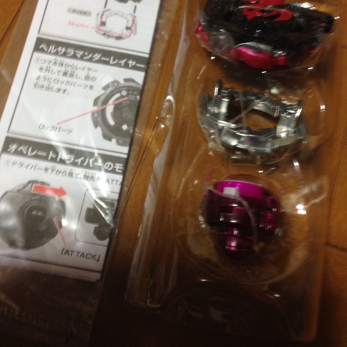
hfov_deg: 42.8
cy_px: 137
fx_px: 442
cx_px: 174
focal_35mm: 39
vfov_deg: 42.6
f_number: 2.4
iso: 200
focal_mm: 4.12
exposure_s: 1/20
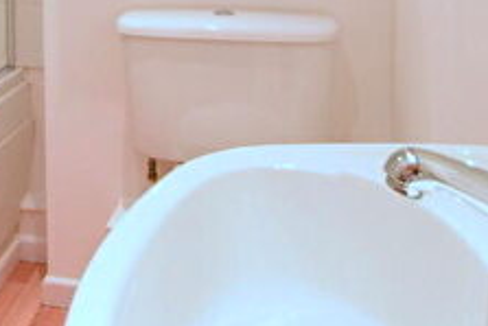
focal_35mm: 47
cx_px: 103
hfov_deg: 40.3
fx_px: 638
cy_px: -121
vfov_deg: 24.3
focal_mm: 10
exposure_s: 1/60
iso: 1000
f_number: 4
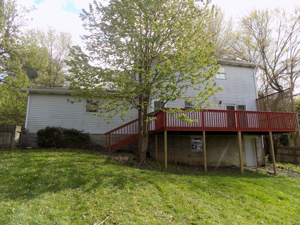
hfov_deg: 73.9
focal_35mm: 23
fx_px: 199
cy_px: 112
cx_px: 150
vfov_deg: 58.9
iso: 80
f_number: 3.1
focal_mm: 4
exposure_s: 1/250
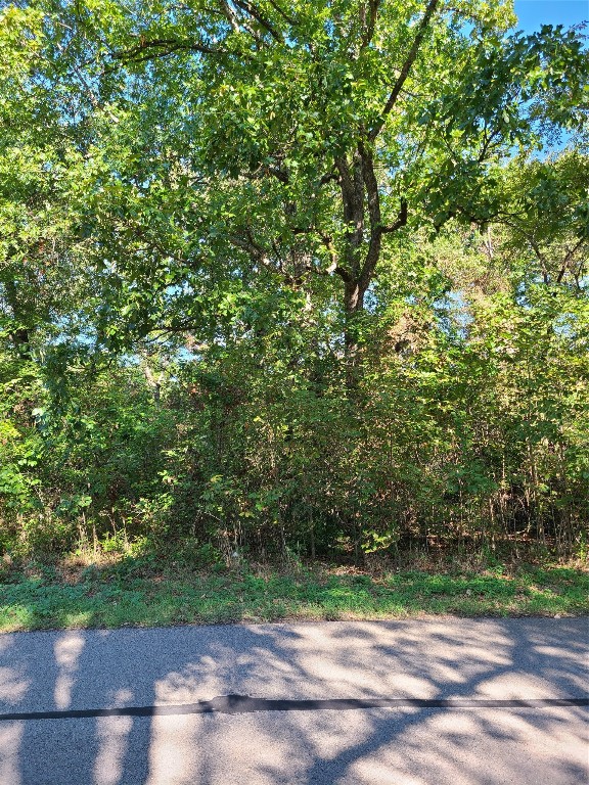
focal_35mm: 26
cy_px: 392
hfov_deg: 53.1
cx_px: 294
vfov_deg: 67.3
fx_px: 590
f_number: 1.8
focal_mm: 5.4
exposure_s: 1/214
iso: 40
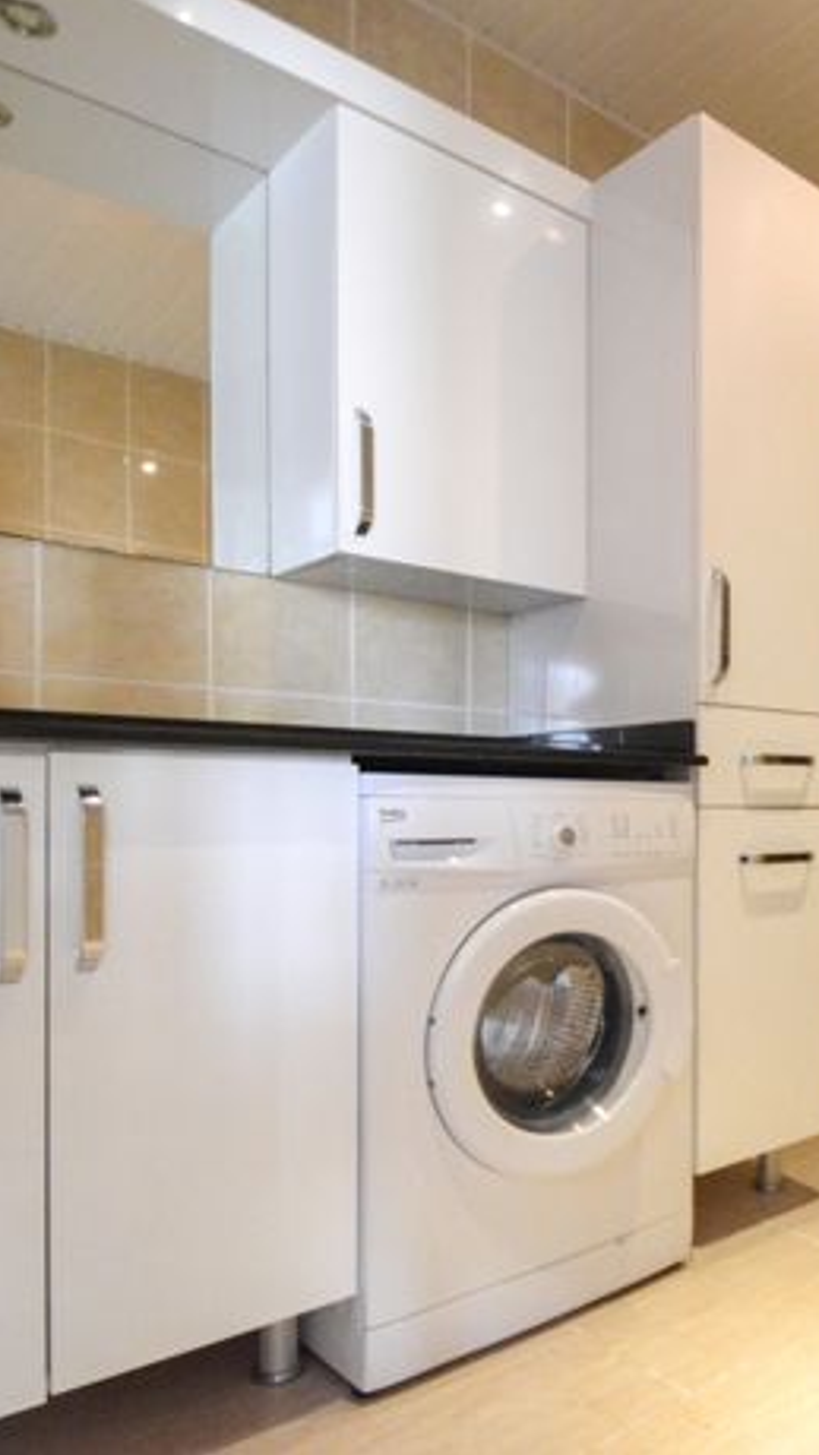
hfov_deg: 22.2
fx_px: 2045
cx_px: 707
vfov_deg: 39.2
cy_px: 715
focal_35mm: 53
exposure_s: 1/60
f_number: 4.5
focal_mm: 22
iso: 2800
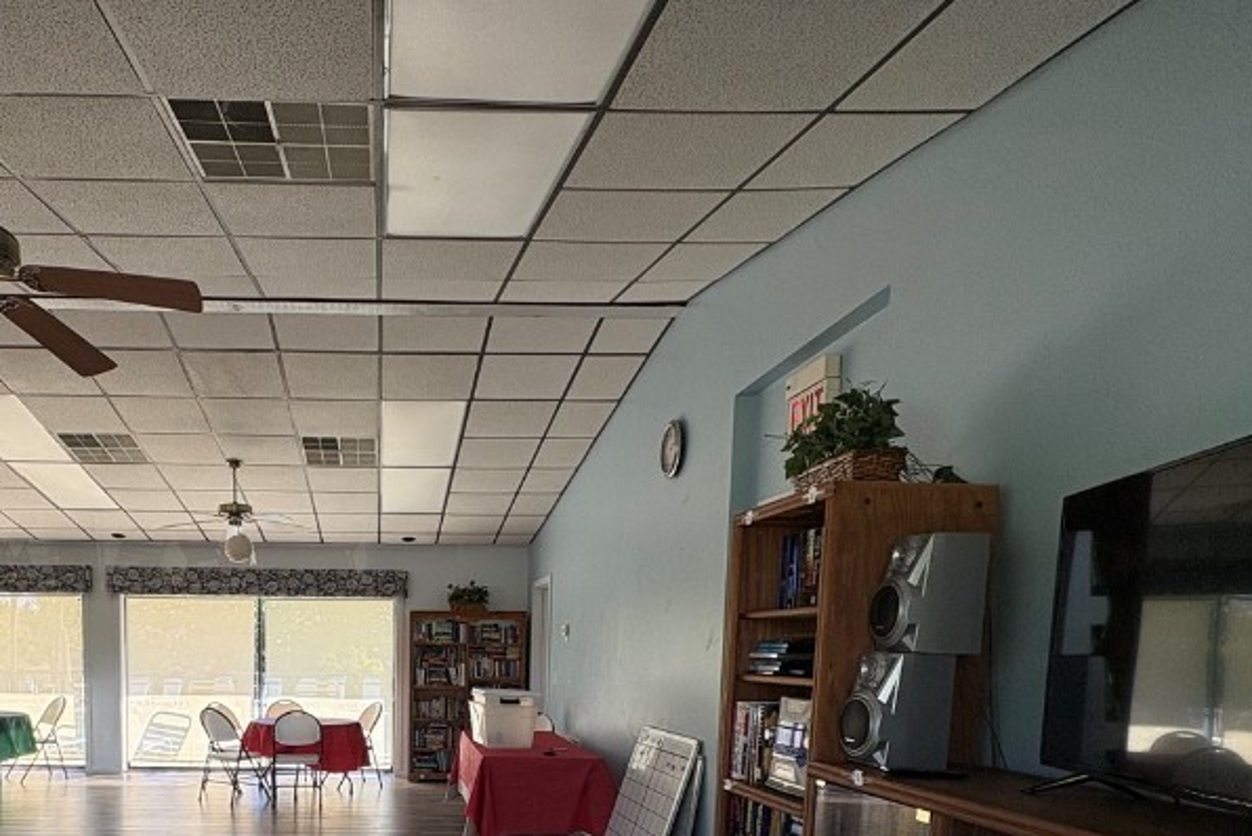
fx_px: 870
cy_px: 735
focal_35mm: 25
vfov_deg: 46.8
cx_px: 382
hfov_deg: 68.7
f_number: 2.2
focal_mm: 2.22
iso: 80
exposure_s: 1/138
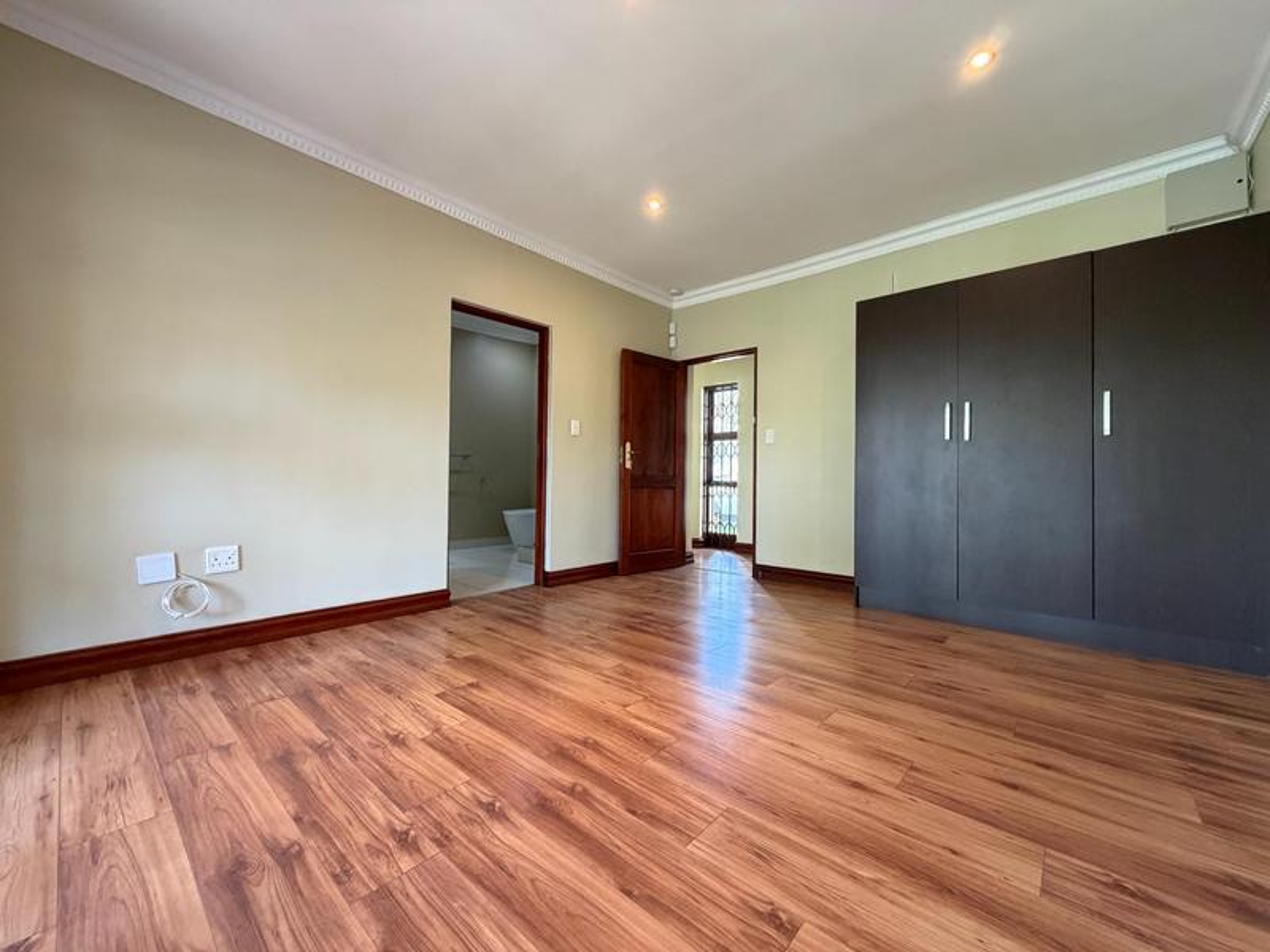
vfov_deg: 85.7
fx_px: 514
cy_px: 476
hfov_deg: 102.1
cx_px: 635
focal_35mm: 14
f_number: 2.2
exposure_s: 1/50
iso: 400
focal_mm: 2.22
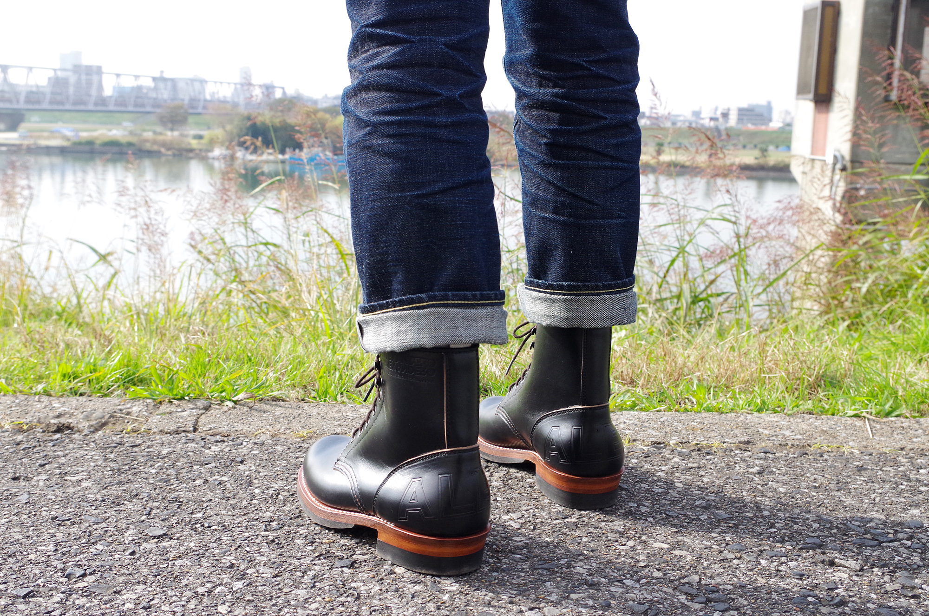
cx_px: 464
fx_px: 1087
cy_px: 308
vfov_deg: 31.6
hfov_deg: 46.3
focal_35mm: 42
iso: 800
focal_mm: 28.13
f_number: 9
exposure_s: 1/500
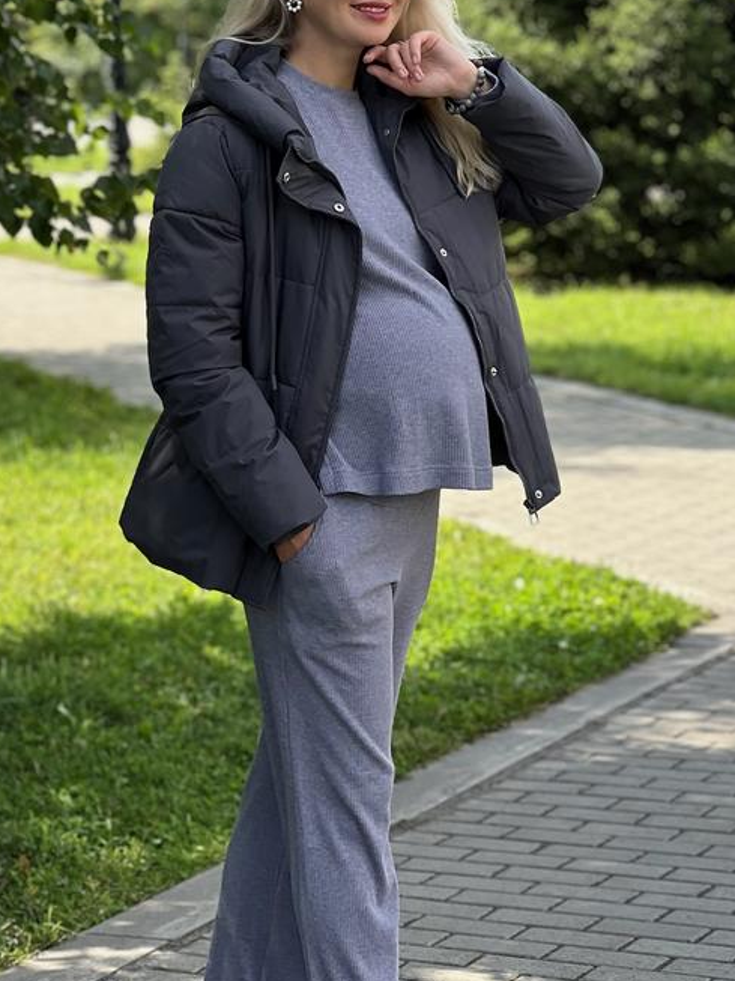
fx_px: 3426
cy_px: 412
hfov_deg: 12.2
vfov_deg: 16.3
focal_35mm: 121
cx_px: 350
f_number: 2.8
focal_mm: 9
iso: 25
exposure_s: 1/156
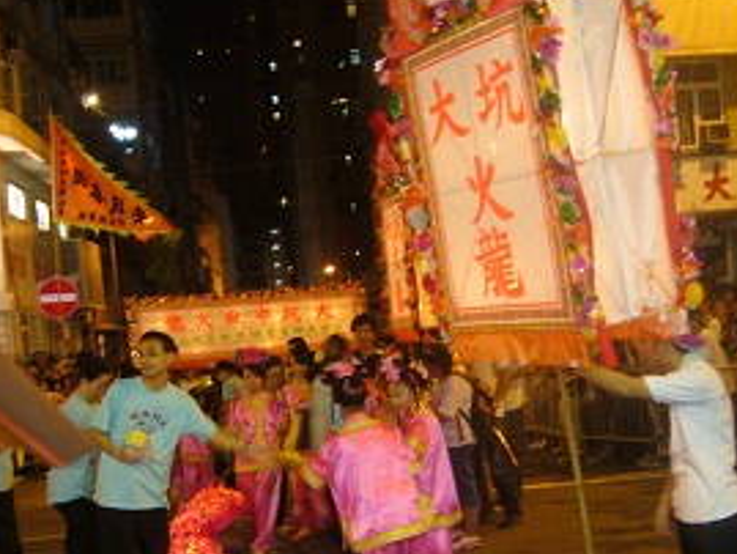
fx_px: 1065
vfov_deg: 28.9
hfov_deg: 38.2
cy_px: 378
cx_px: 364
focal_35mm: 50
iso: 200
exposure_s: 1/8
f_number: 2.8
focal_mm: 5.8
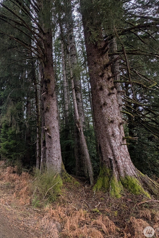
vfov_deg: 93.3
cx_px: 34
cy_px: 118
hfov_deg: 64.8
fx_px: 113
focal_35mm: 17
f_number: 1.95
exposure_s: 1/67.4
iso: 43
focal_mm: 2.23
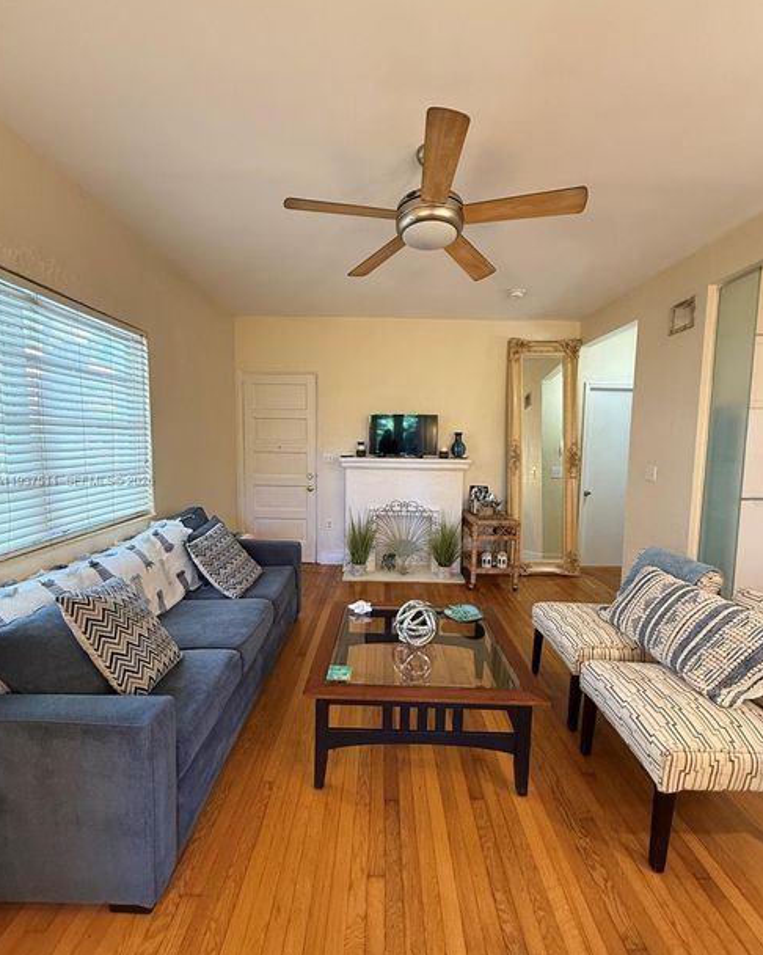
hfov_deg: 84.0
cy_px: 481
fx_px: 424
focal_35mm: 15
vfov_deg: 96.8
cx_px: 385
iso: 400
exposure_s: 1/60
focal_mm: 2.22
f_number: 2.2
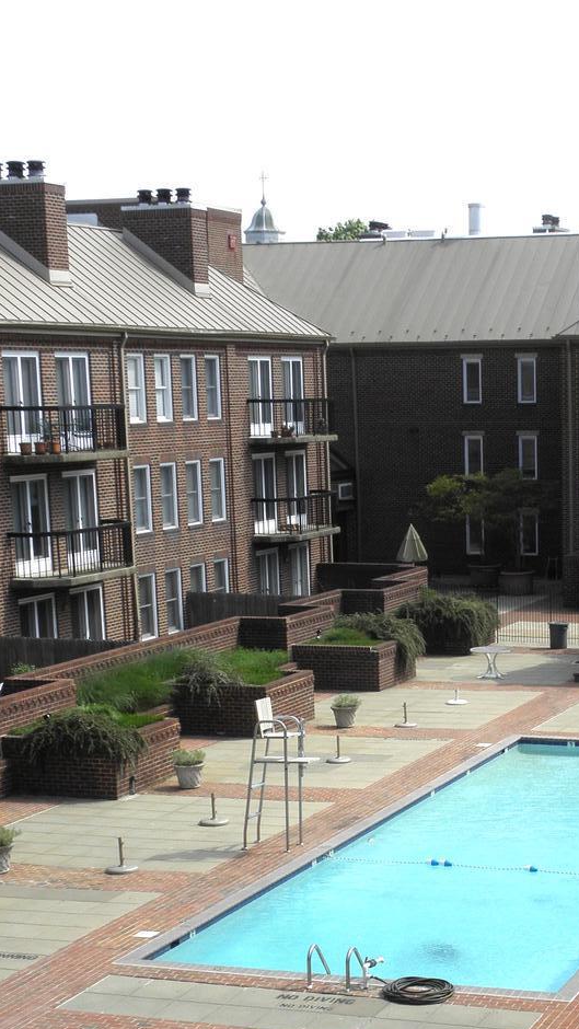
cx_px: 523
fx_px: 1992
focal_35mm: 73
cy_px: 777
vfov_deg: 28.5
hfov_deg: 16.3
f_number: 5.6
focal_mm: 7.31
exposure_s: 1/200
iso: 64
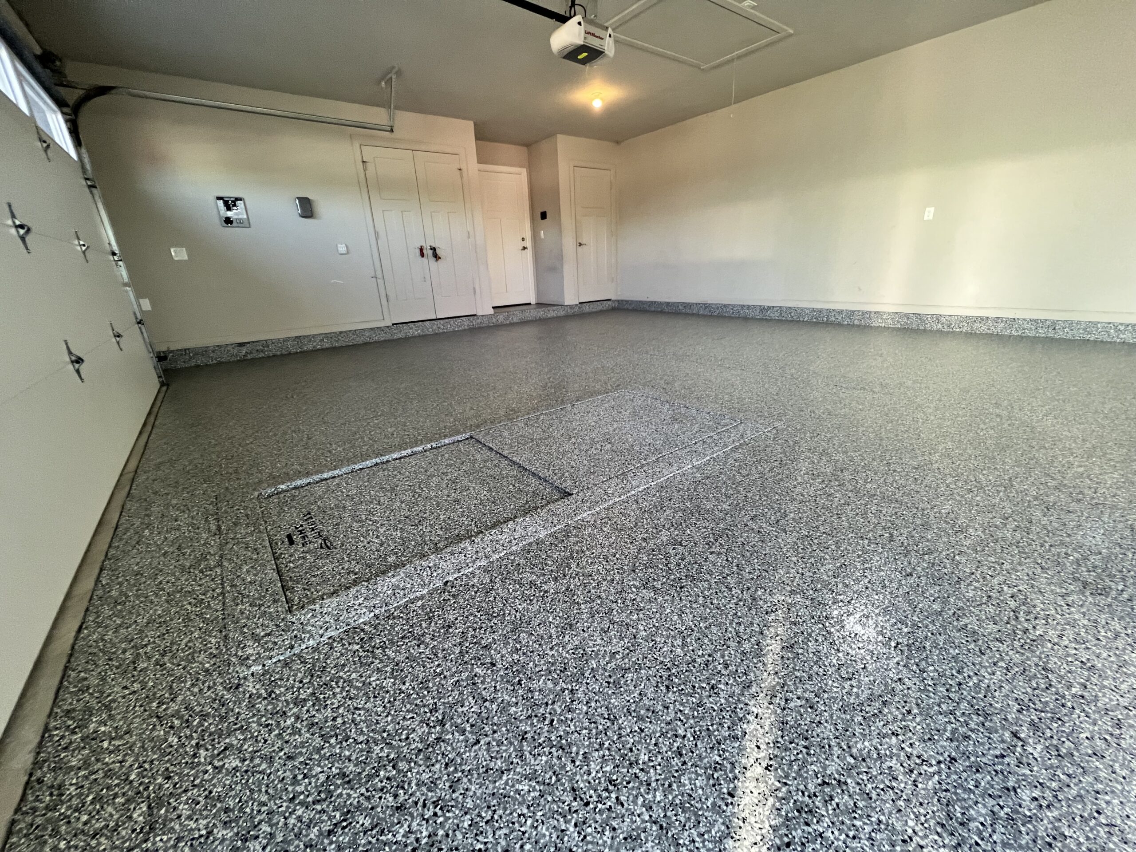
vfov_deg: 89.9
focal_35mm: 13
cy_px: 426
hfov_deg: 106.2
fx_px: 427
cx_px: 568
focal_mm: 1.57
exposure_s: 1/121
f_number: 1.8
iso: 200
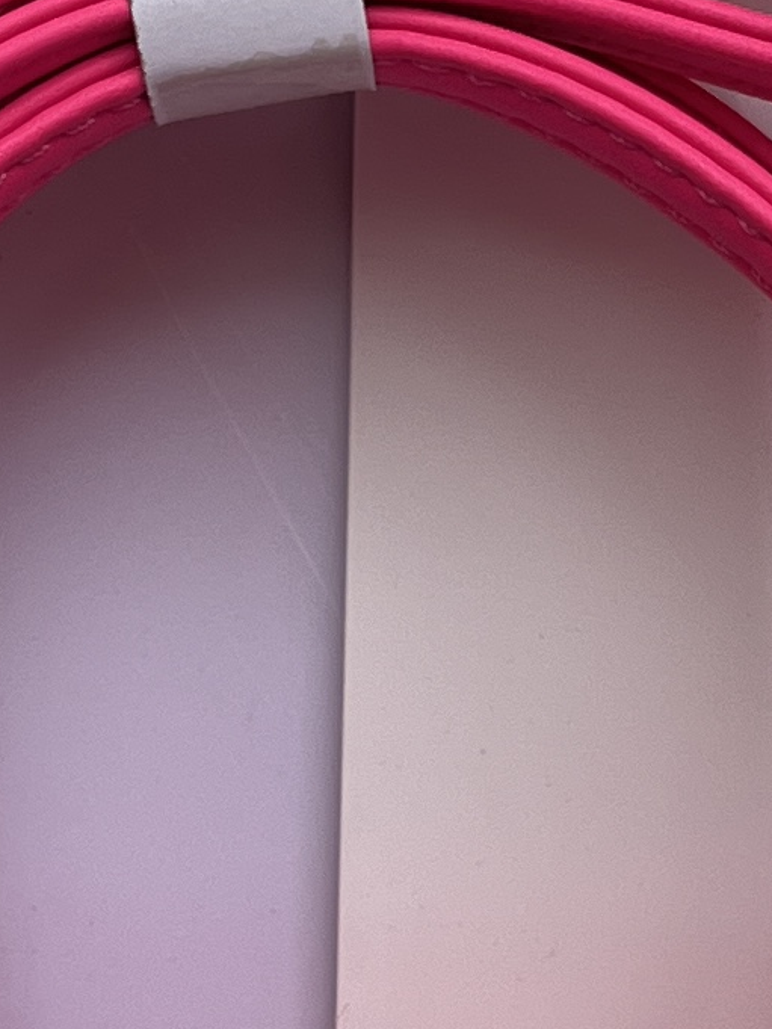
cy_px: 910
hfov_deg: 9.6
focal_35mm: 154
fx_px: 4578
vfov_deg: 12.7
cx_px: 434
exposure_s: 1/631
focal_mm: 5.1
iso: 50
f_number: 1.6
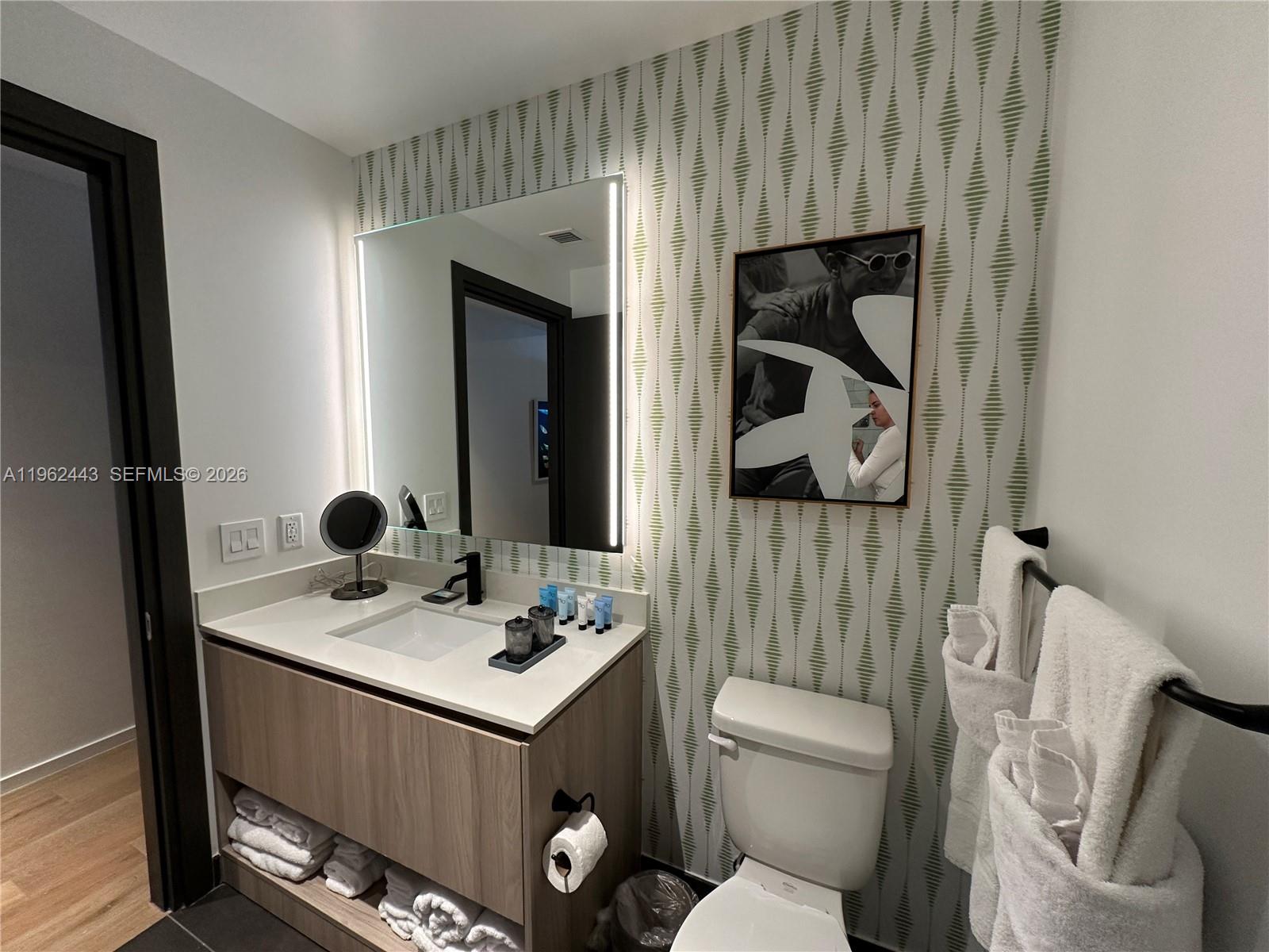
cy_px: 476
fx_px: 513
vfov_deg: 85.7
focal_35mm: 14
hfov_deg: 102.1
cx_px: 634
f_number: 2.2
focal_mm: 2.22
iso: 160
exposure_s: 1/60
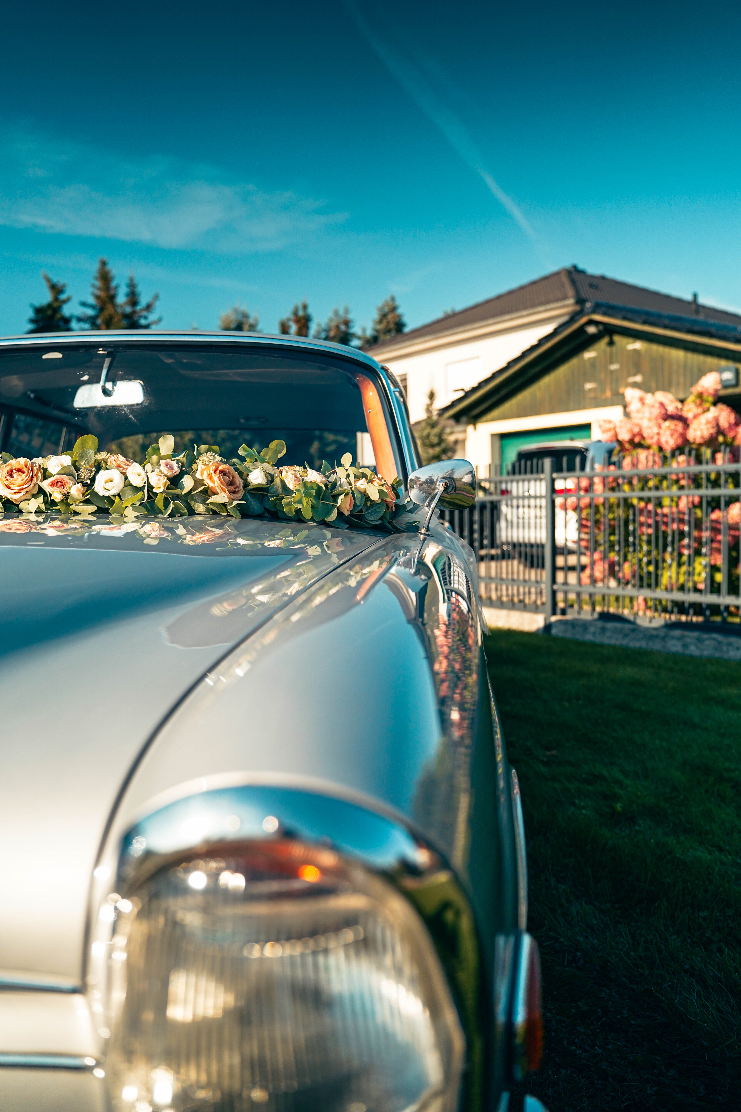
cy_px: 556
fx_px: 864
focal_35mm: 28
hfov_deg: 46.4
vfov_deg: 65.5
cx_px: 370
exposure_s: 1/500
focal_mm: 28
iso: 800
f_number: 2.8
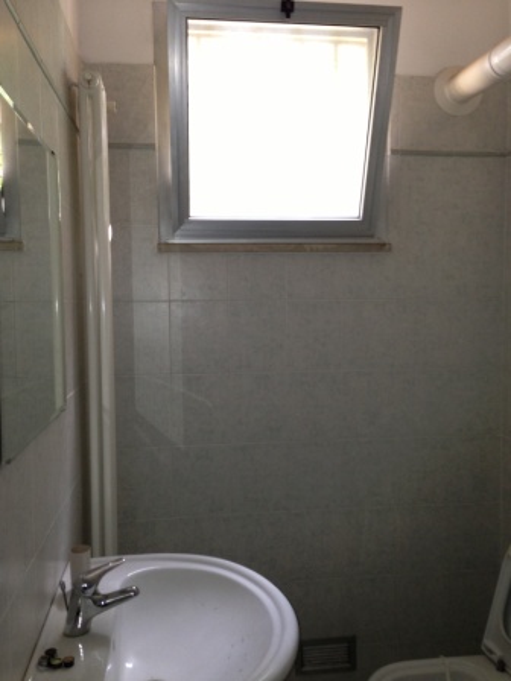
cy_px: 340
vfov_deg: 55.4
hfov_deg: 42.9
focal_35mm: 33
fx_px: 650
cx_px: 256
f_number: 2.4
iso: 100
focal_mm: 4.13
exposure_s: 1/20
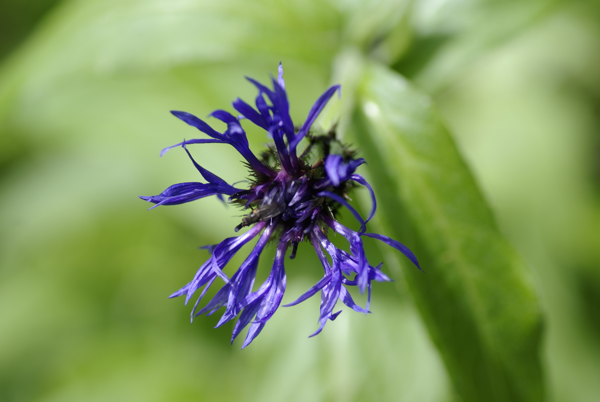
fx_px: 2253
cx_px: 300
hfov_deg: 15.2
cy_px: 201
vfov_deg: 10.2
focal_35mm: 135
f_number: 4
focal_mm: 90
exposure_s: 1/200
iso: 100
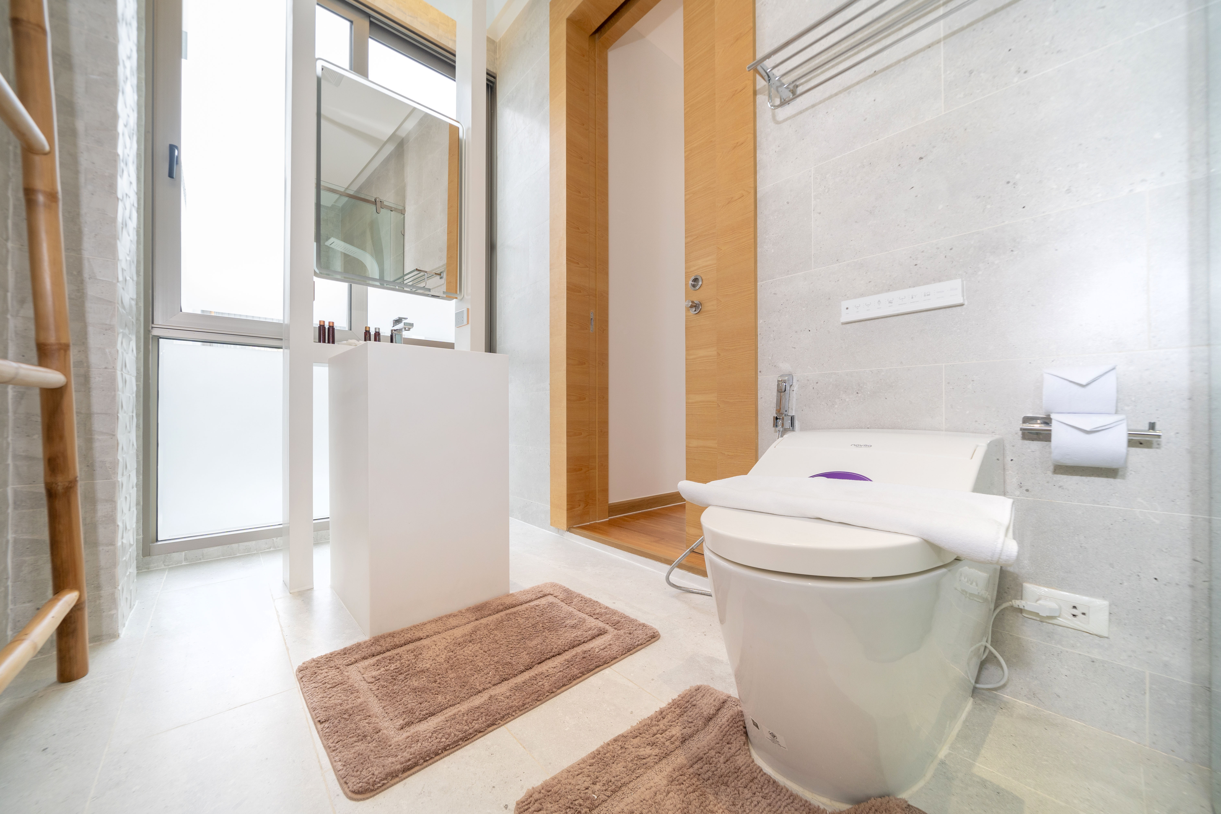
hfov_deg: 112.6
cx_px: 610
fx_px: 407
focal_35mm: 12
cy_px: 407
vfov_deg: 90.0
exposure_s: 1/60
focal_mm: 12
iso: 400
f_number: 7.1
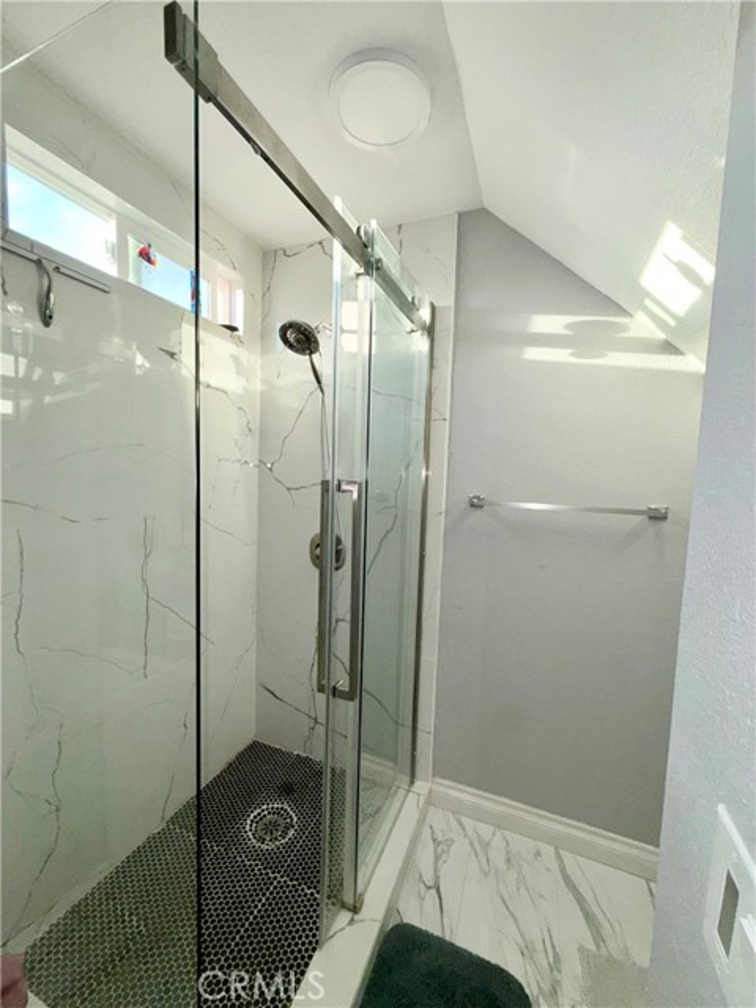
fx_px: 408
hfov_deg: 85.7
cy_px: 504
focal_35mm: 14
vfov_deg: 102.1
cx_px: 378
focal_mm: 2.22
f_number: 2.2
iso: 40
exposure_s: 1/122
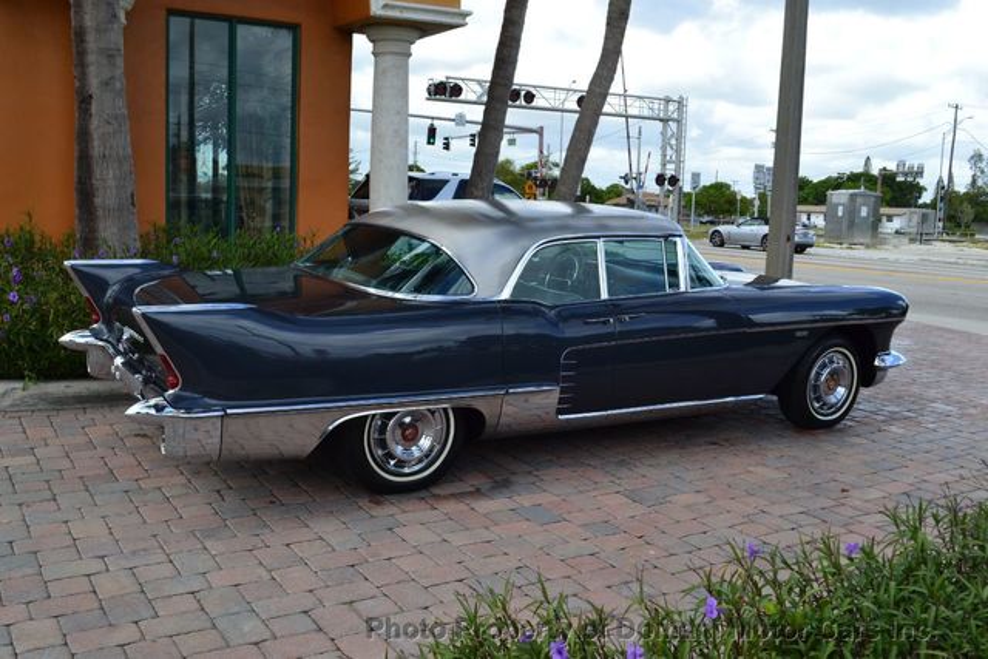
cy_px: 330
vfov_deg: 36.9
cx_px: 494
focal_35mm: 36
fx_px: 988
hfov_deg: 53.1
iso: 400
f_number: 10
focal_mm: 24
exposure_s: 1/320
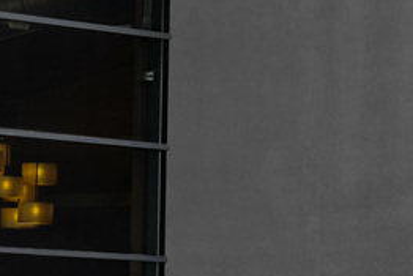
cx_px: 24
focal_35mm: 298
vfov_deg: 4.6
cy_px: 245
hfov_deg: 6.9
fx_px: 3420
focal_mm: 122
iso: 100
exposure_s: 1/15
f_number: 16
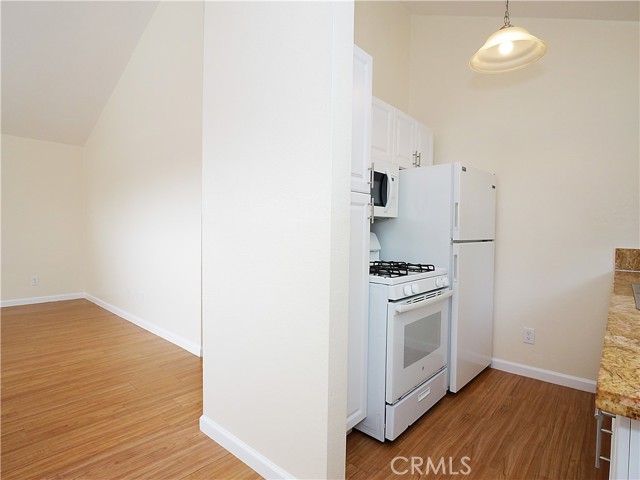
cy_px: 240
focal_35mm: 18
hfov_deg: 87.8
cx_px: 320
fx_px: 333
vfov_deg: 71.6
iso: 800
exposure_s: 1/100
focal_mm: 9
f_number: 8
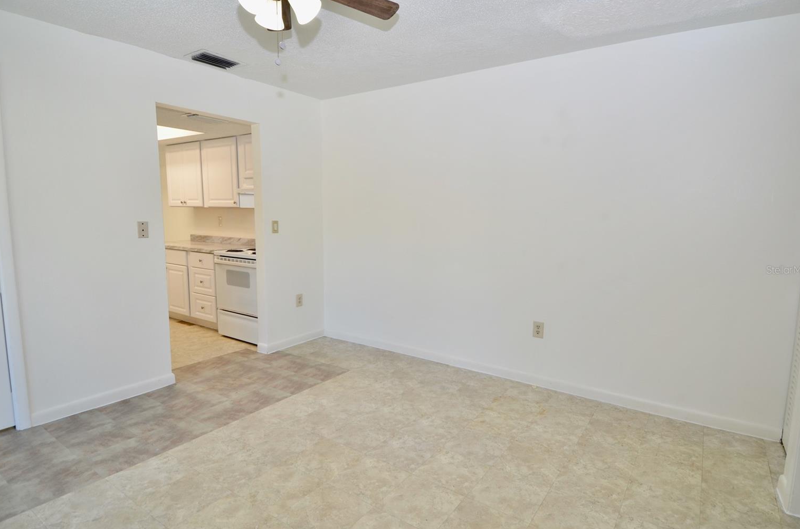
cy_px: 270
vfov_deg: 64.3
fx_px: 421
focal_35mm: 19
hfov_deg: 87.0
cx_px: 391
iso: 200
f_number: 5
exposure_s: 1/100
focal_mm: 12
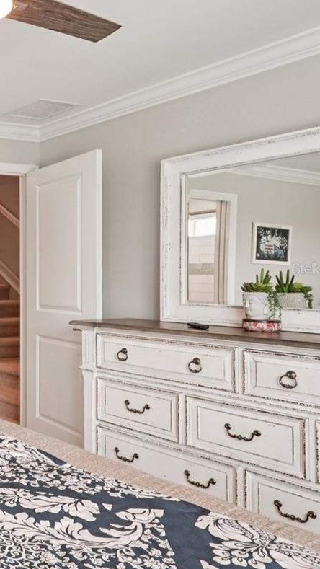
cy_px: 268
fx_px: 513
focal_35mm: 34
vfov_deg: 58.0
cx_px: -220
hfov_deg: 23.3
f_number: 8
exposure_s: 1/30
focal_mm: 16
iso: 400
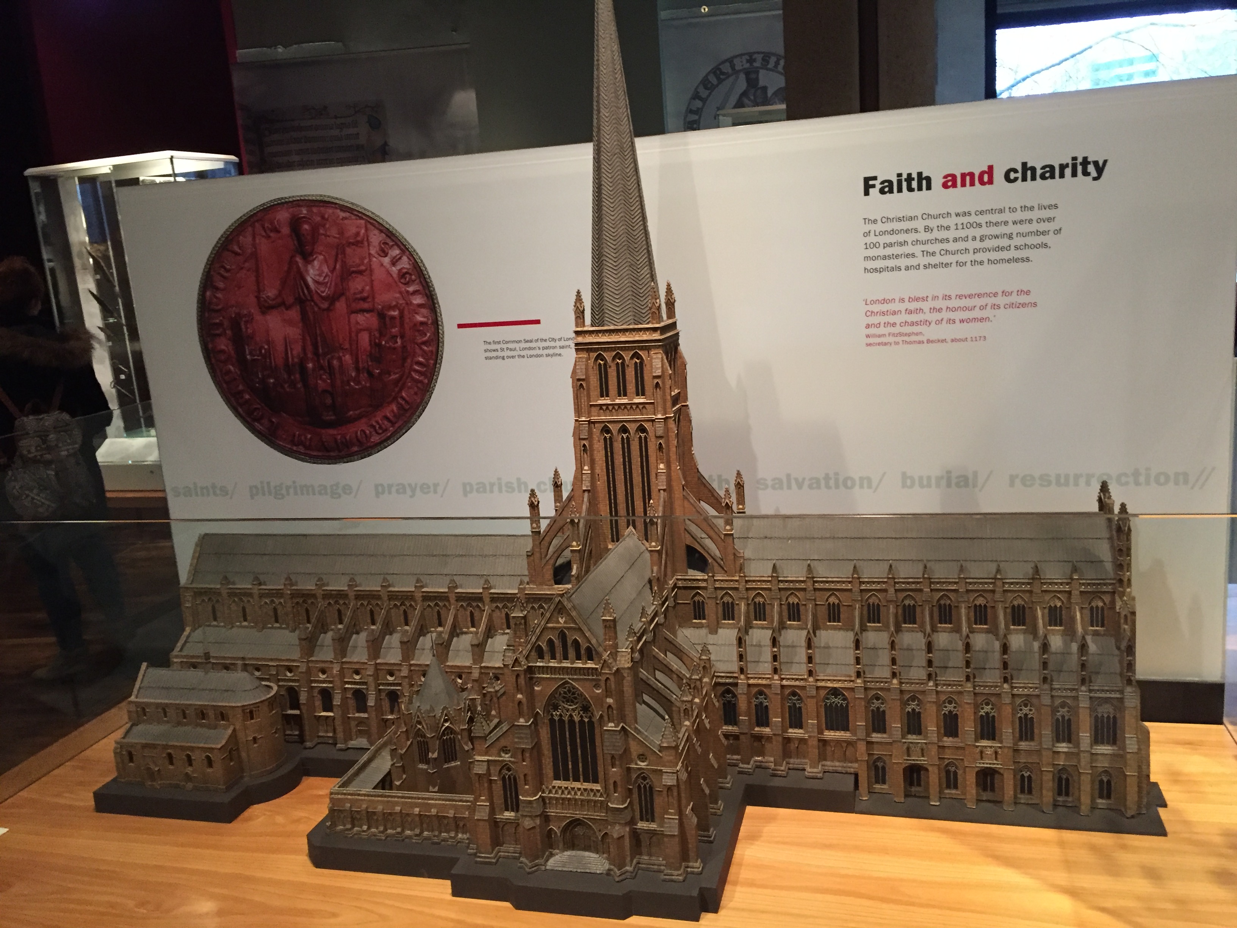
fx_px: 1036
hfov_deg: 61.7
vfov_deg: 48.2
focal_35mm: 29
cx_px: 618
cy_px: 464
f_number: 2.2
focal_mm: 4.15
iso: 250
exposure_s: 1/17
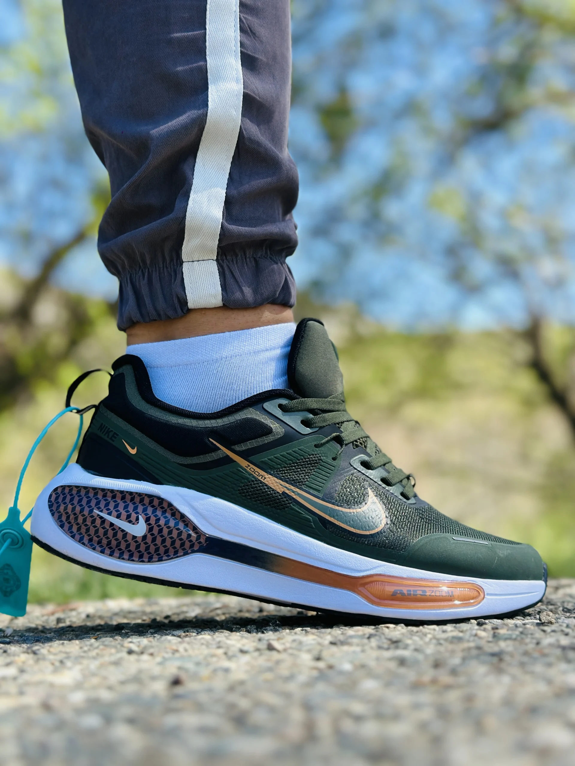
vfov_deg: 39.7
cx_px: 288
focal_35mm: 48
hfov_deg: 30.3
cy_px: 383
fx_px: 1063
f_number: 1.78
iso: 80
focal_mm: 6.86
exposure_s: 1/1414
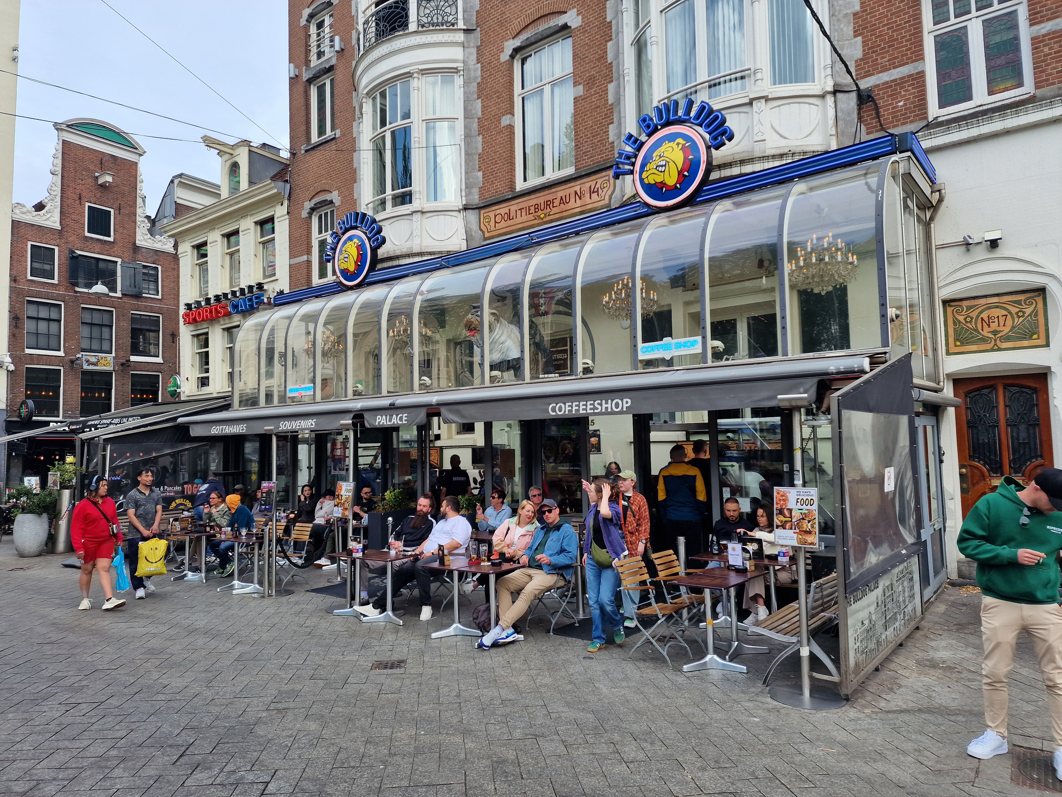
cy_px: 398
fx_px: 706
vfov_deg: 58.9
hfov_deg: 73.9
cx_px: 531
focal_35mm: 23
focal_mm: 6.4
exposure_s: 1/355
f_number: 1.8
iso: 50
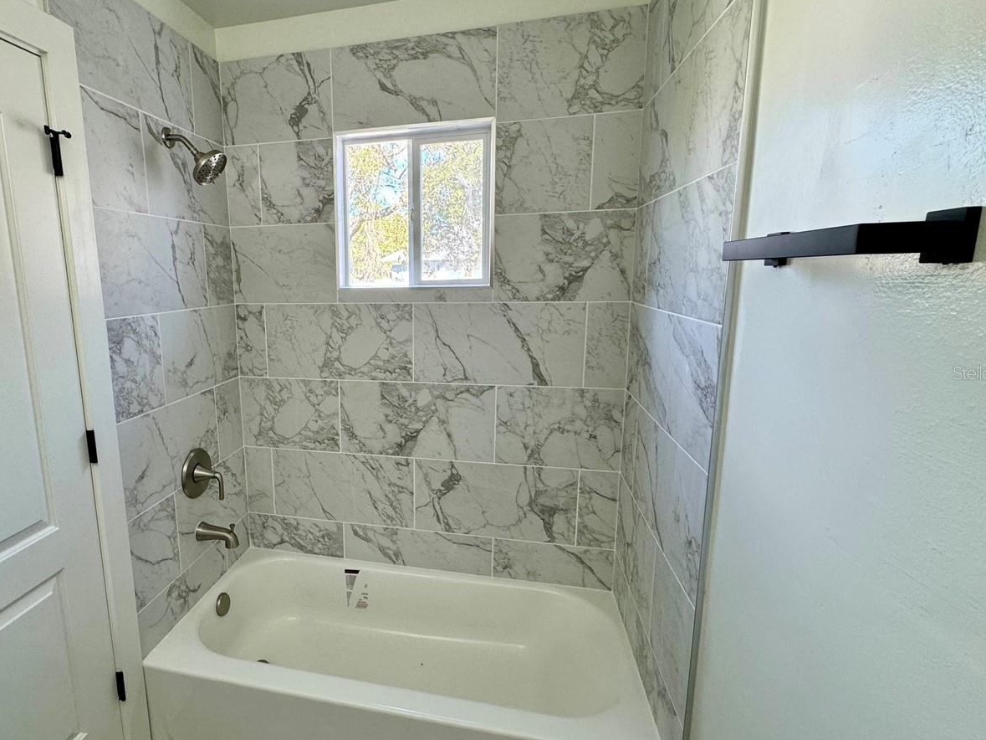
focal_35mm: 19
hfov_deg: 82.9
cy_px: 373
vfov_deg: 68.7
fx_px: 541
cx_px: 363
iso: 125
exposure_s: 1/120
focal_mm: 2.22
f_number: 2.2
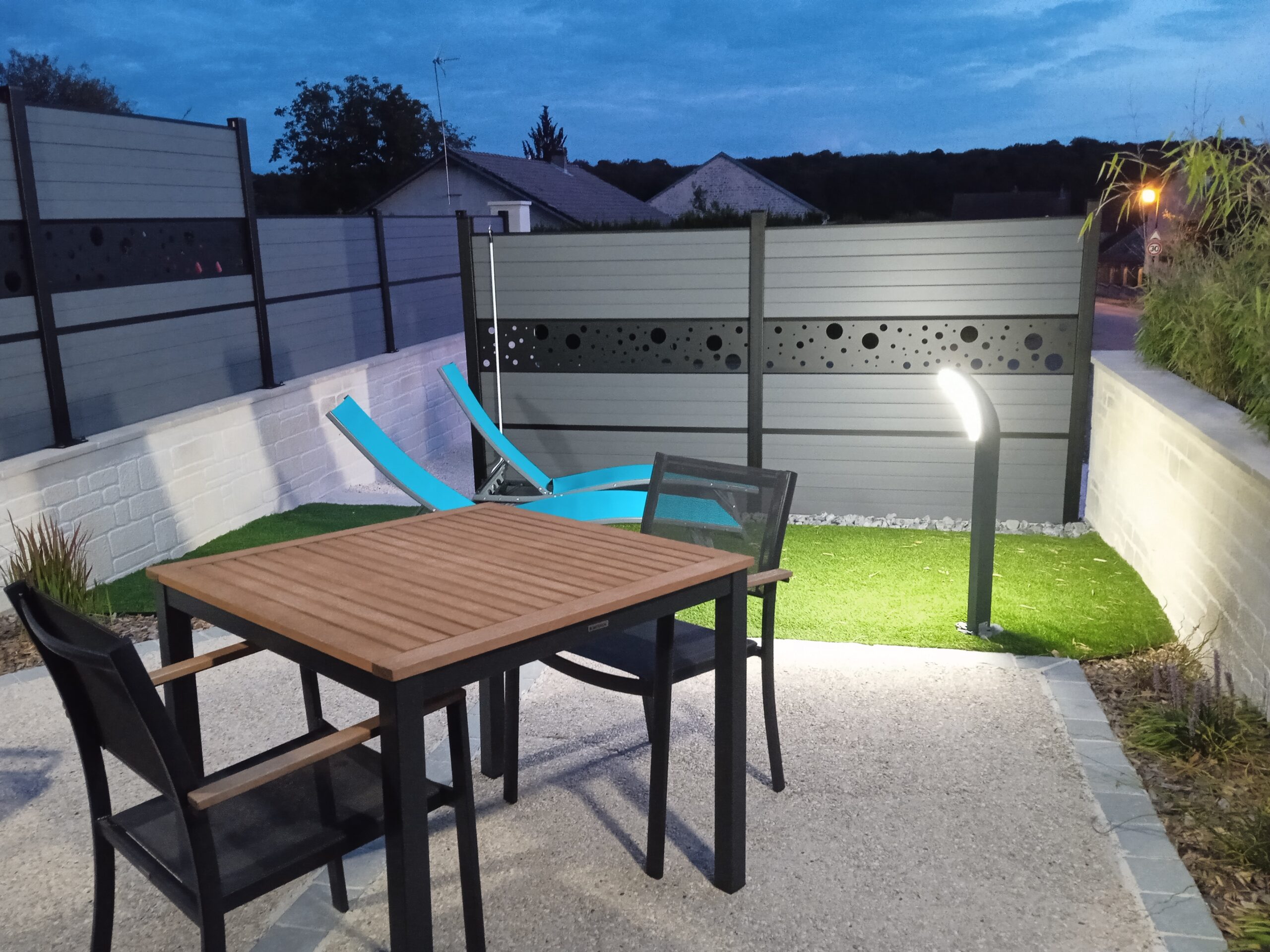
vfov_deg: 49.7
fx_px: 1027
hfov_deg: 63.4
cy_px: 476
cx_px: 635
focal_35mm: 28
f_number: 2.2
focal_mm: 3.43
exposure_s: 1/14.3
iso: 1948
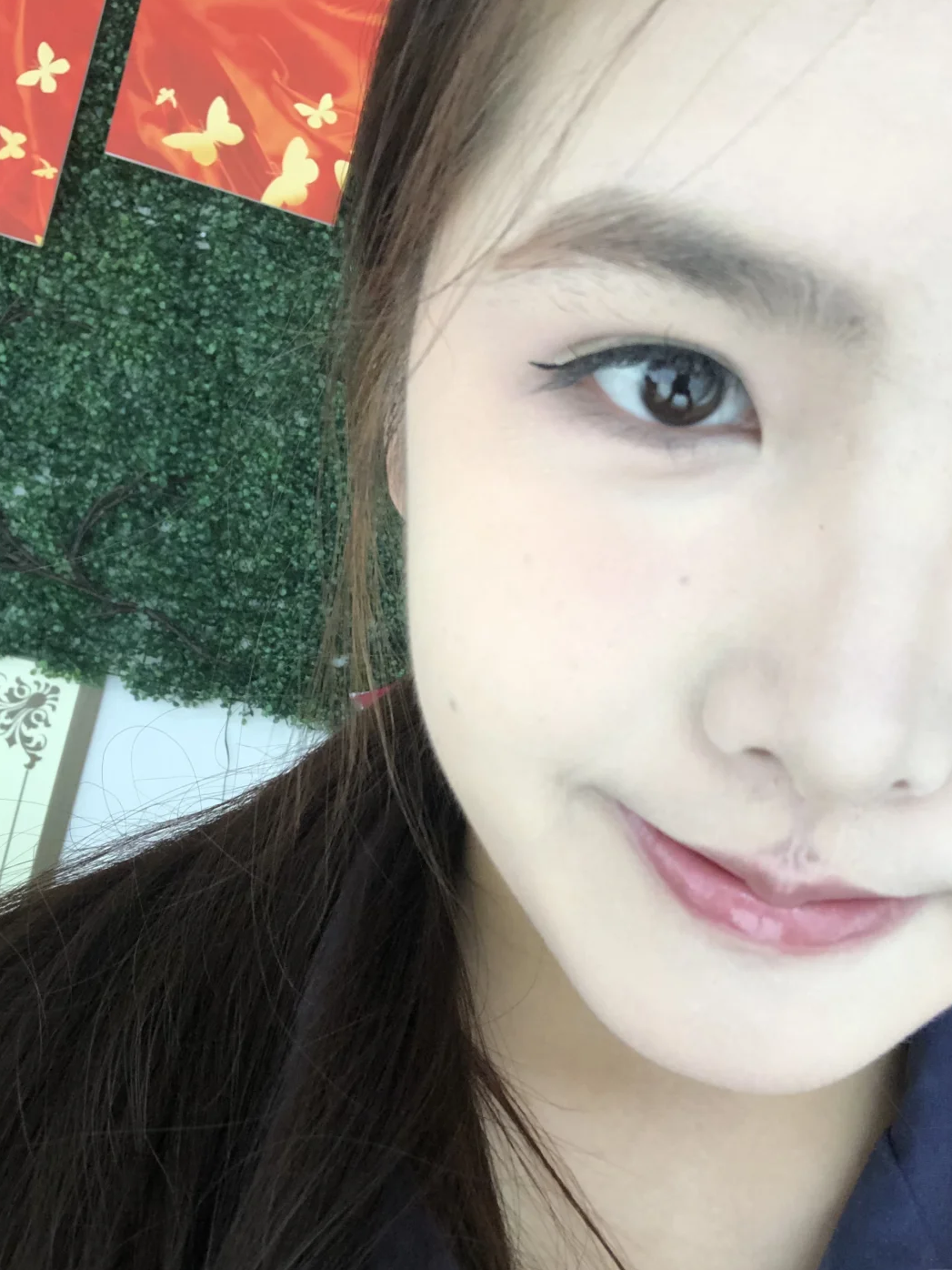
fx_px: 1210
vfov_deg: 55.4
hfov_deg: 42.9
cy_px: 638
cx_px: 475
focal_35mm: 33
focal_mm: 2.87
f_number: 2.2
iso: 80
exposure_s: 1/120
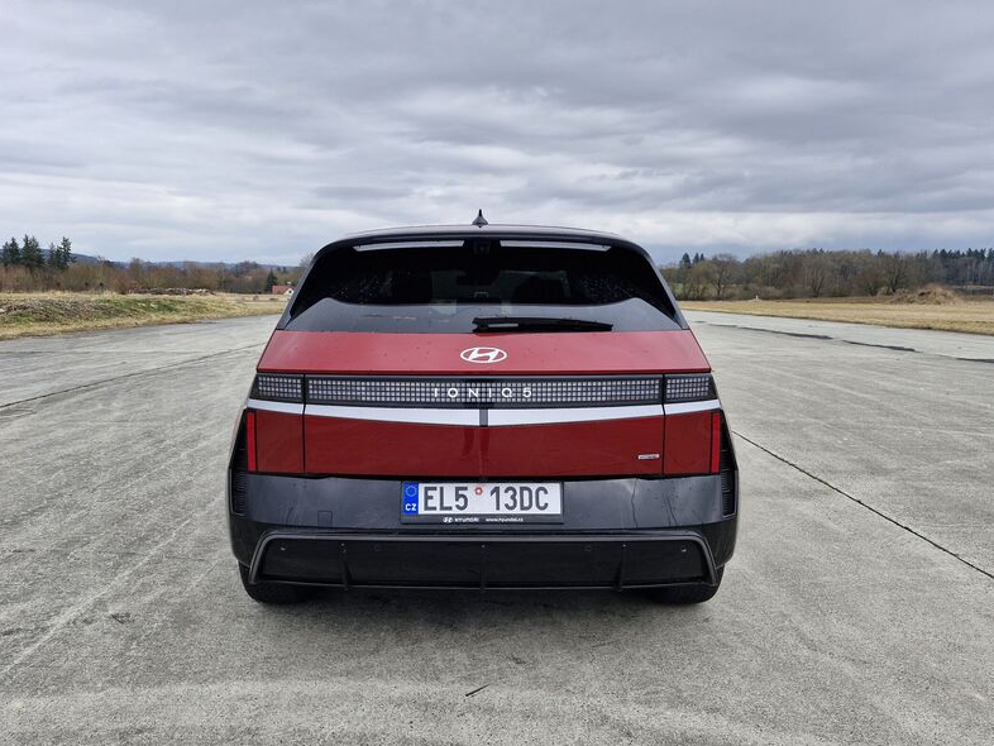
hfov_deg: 69.3
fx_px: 718
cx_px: 473
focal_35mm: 25
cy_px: 400
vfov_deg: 54.9
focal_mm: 5.54
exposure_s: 1/423
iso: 50
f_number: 1.8
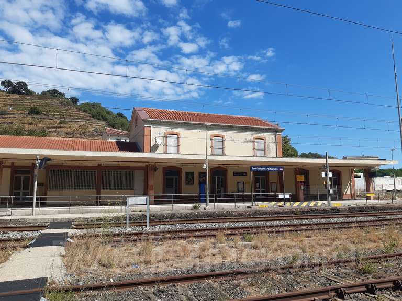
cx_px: 201
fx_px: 302
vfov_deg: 53.1
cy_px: 150
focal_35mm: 26
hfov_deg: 67.3
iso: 40
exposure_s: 1/2070
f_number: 1.7
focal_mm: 3.92
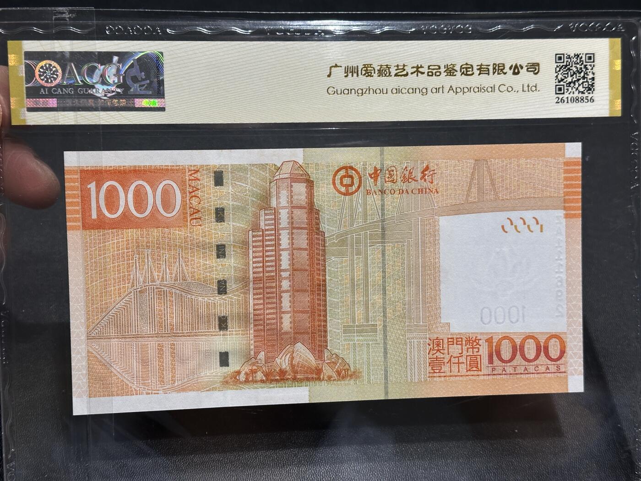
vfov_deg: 30.3
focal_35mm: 48
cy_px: 240
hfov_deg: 39.7
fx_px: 889
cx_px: 320
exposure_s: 1/50
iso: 125
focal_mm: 6.86
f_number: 1.78
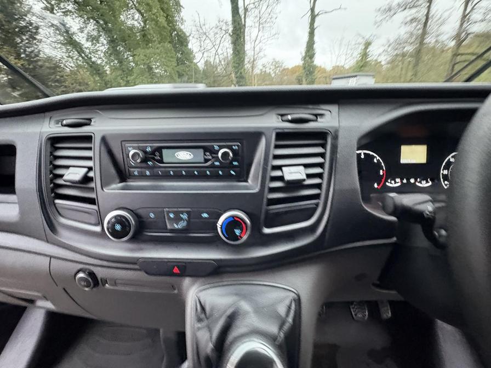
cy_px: 184
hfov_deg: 102.1
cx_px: 246
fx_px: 199
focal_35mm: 14
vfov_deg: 85.7
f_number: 2.2
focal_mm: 2.22
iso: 1000
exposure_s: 1/30
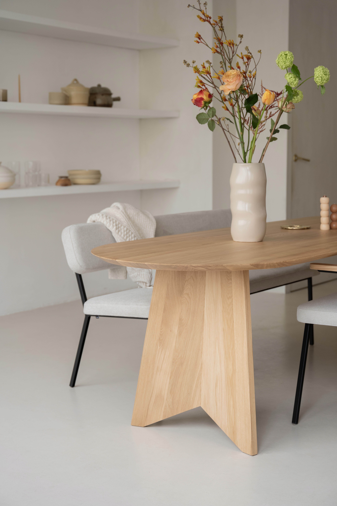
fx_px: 772
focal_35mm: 55
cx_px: 168
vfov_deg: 36.2
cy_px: 253
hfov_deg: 24.6
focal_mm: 55
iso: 640
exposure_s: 1/125
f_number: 4
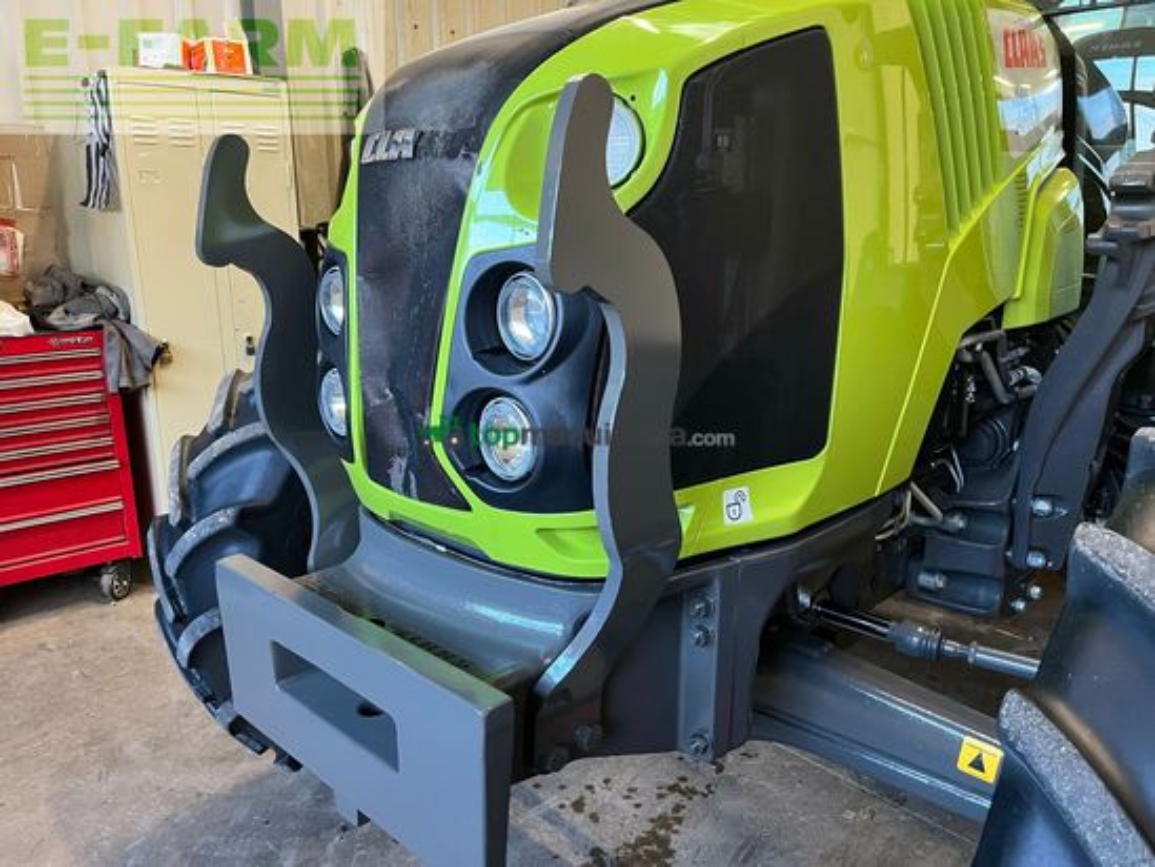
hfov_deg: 67.3
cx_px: 578
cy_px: 434
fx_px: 868
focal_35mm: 26
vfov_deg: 53.1
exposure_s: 1/60
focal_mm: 5.1
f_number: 1.6
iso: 400
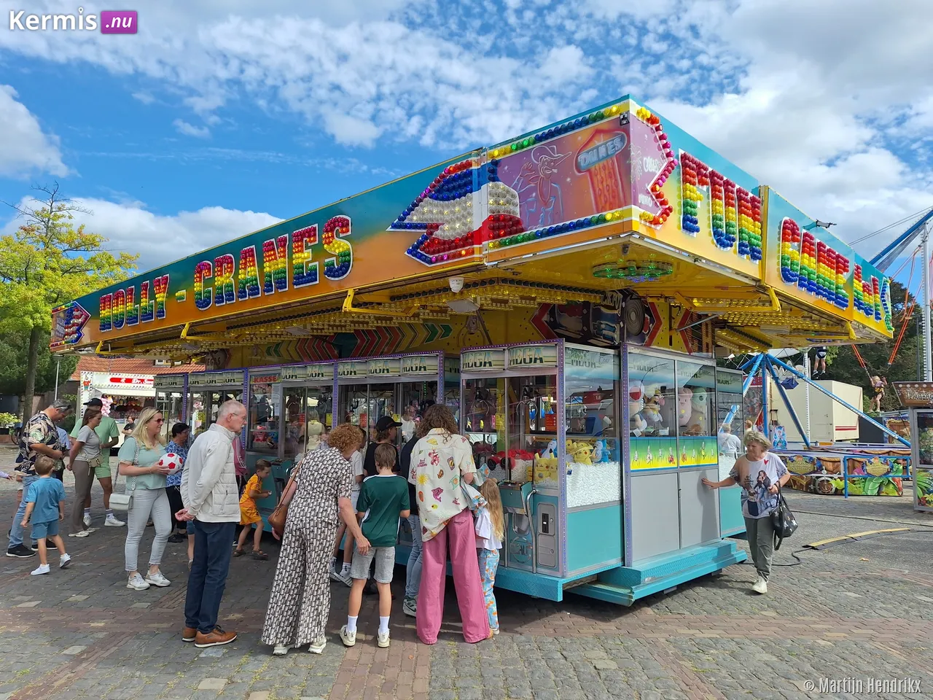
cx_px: 466
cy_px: 350
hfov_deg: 73.9
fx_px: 620
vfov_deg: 58.9
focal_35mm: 23
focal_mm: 5.54
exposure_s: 1/2463
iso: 40
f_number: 1.8
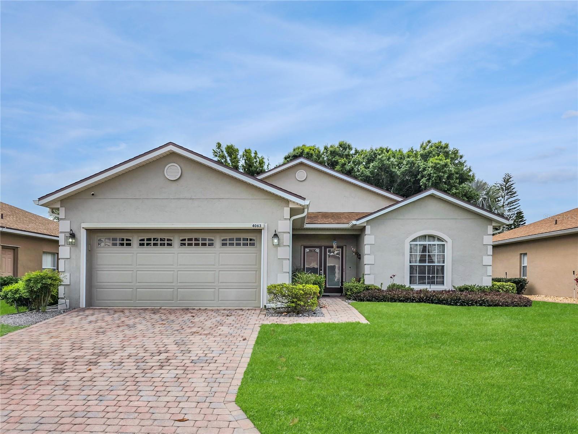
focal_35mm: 23
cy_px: 217
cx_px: 289
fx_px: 384
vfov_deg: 58.9
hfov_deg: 73.9
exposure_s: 1/1429
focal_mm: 6.3
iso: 12
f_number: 1.7
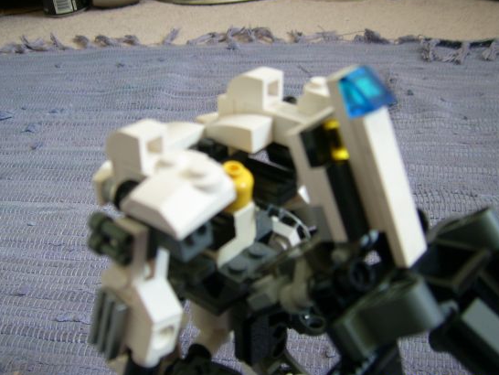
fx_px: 591
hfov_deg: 45.7
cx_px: 233
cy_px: 197
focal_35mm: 41
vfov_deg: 35.2
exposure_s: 1/14
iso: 50
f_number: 2.8
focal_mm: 5.95
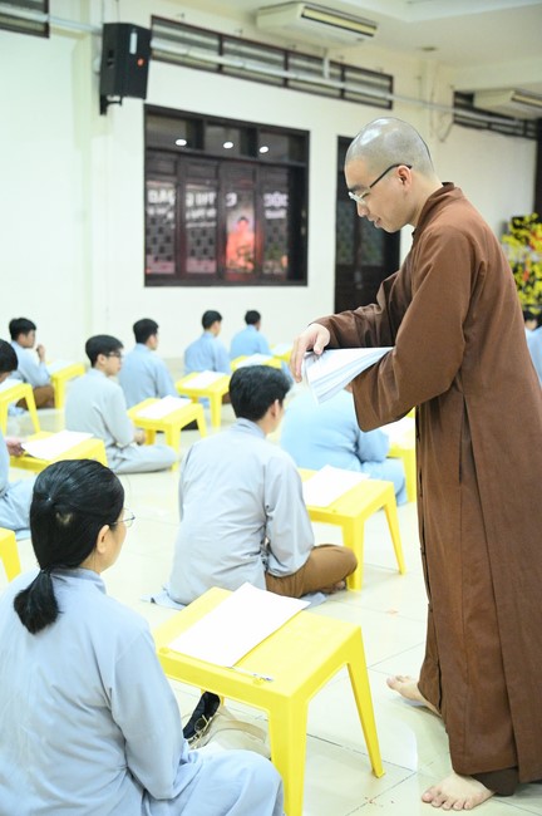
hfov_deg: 28.0
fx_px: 1086
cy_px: 408
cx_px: 271
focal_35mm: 48
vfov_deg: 41.2
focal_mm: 48
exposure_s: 1/200
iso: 16000
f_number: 4
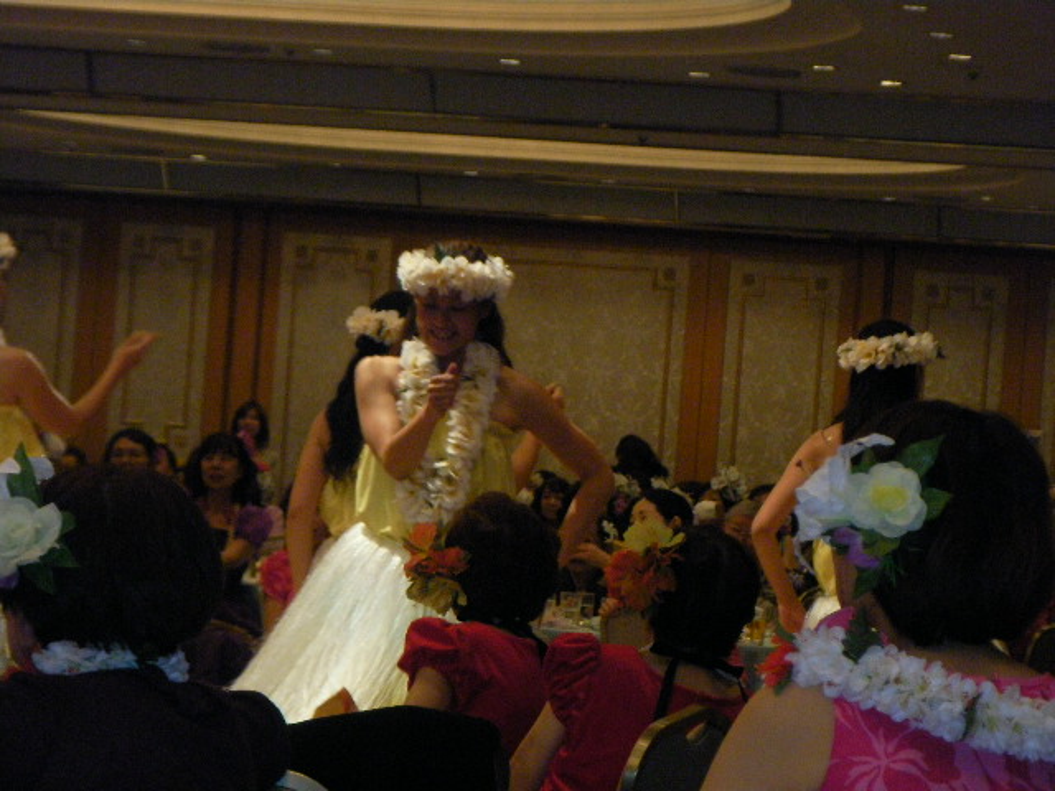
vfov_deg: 10.0
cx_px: 528
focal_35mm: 148
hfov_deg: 13.3
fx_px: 4511
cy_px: 396
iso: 400
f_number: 4.3
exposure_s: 1/57
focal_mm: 24.6
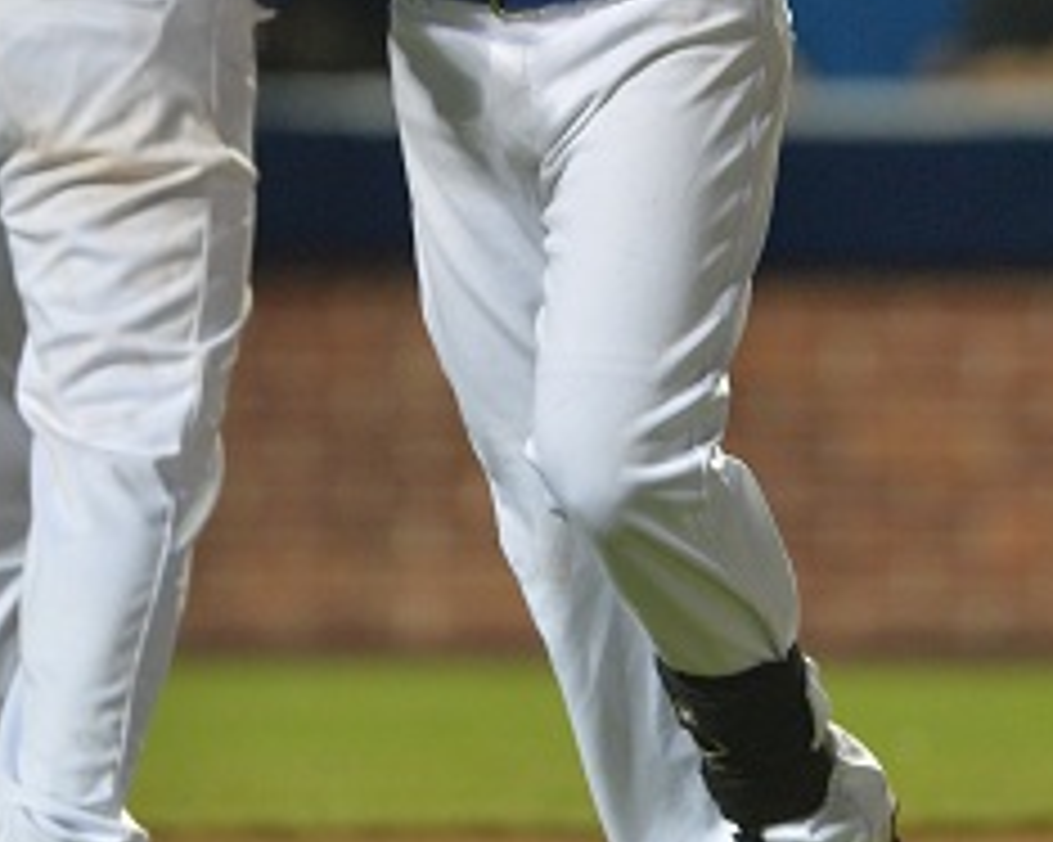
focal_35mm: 1125
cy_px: -47
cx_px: 572
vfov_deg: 1.4
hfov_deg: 1.7
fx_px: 35046
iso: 2500
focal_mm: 400
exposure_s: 1/1250
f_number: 3.5
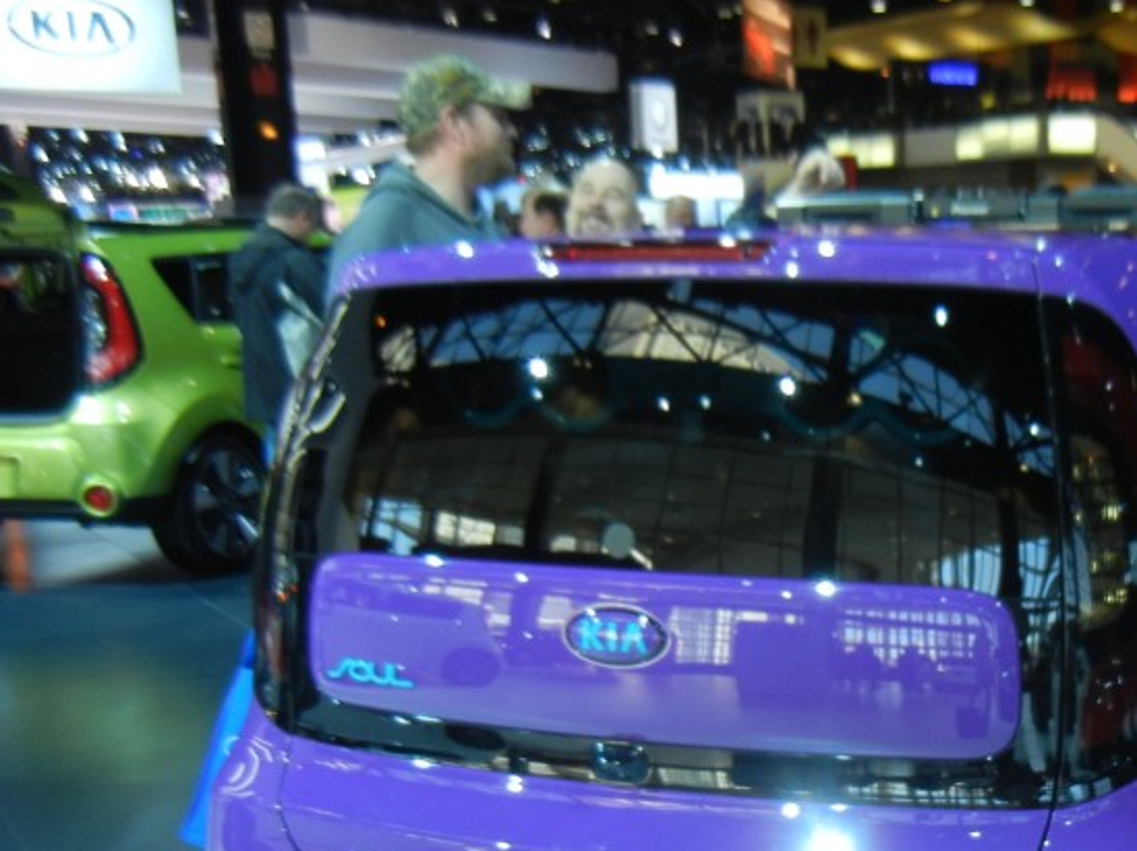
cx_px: 928
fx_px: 1838
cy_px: 661
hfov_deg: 33.3
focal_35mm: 56
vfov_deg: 25.7
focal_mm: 5.4
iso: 195
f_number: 3.5
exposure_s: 1/41.1
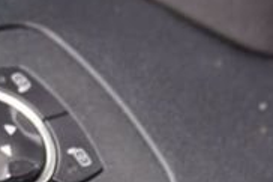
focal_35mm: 169
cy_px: 350
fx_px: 1280
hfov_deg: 11.8
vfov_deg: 7.8
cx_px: -92
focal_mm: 20
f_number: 4
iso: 200
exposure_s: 1/60
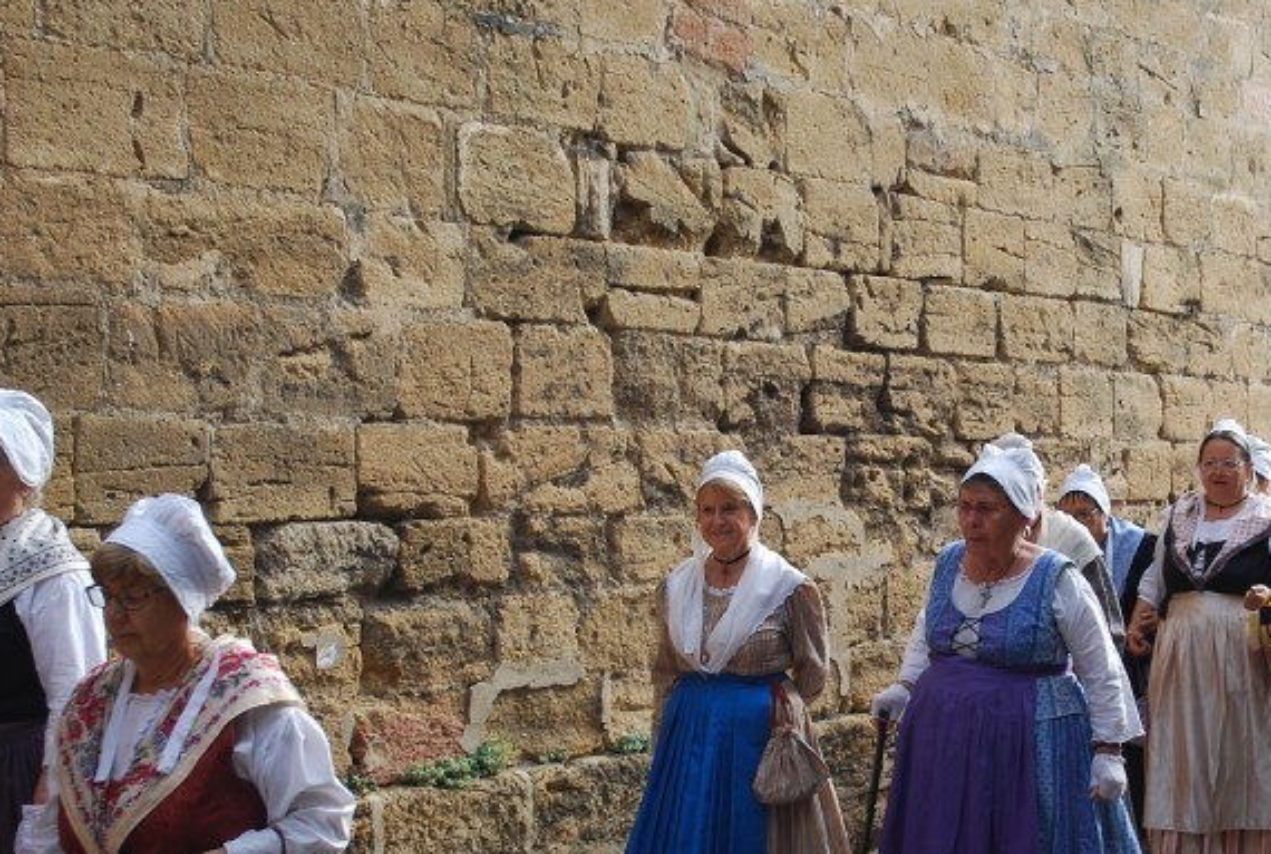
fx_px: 2608
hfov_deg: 27.2
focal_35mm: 74
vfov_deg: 18.6
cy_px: 523
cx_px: 850
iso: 160
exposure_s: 1/125
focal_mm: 35
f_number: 5.6
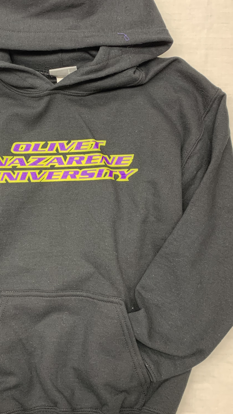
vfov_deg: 52.8
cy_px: 196
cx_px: 53
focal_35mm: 38
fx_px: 417
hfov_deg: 30.6
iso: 125
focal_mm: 4.25
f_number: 1.8
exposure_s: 1/60
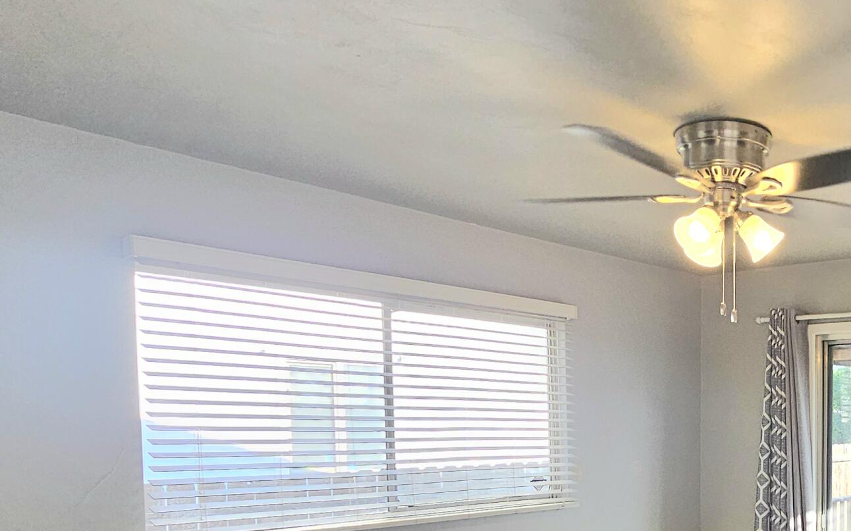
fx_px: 742
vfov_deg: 36.9
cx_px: 777
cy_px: 476
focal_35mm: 32
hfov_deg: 52.0
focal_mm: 2.2
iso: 80
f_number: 2.2
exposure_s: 1/120
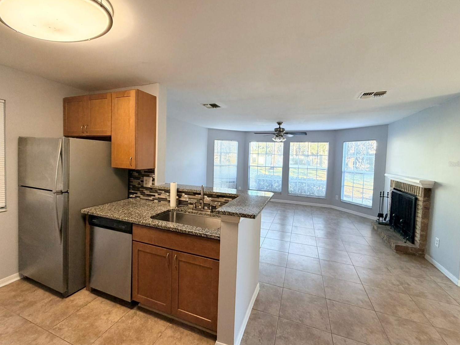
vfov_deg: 81.7
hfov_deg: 98.2
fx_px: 199
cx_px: 231
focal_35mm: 15
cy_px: 164
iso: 200
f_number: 2.2
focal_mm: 2.22
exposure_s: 1/60
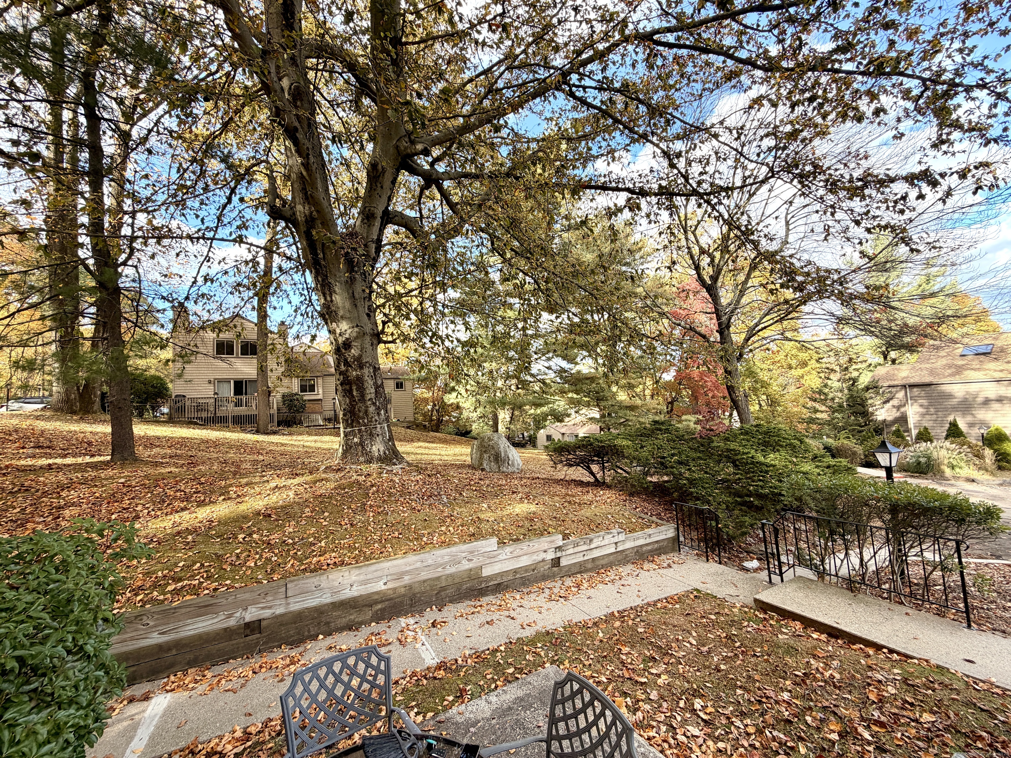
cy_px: 379
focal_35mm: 14
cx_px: 506
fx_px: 409
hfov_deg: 102.1
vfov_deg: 85.7
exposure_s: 1/169
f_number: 2.2
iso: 40
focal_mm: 2.22
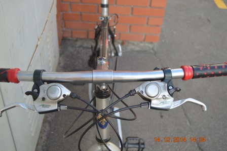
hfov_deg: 46.4
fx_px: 265
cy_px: 76
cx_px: 114
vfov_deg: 31.8
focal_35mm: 42
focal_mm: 28
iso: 100
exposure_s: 1/80
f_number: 4.5
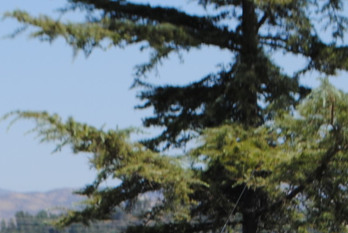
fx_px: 2468
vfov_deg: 5.4
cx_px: 41
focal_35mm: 255
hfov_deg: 8.0
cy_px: 343
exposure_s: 1/320
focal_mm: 48
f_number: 9
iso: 100
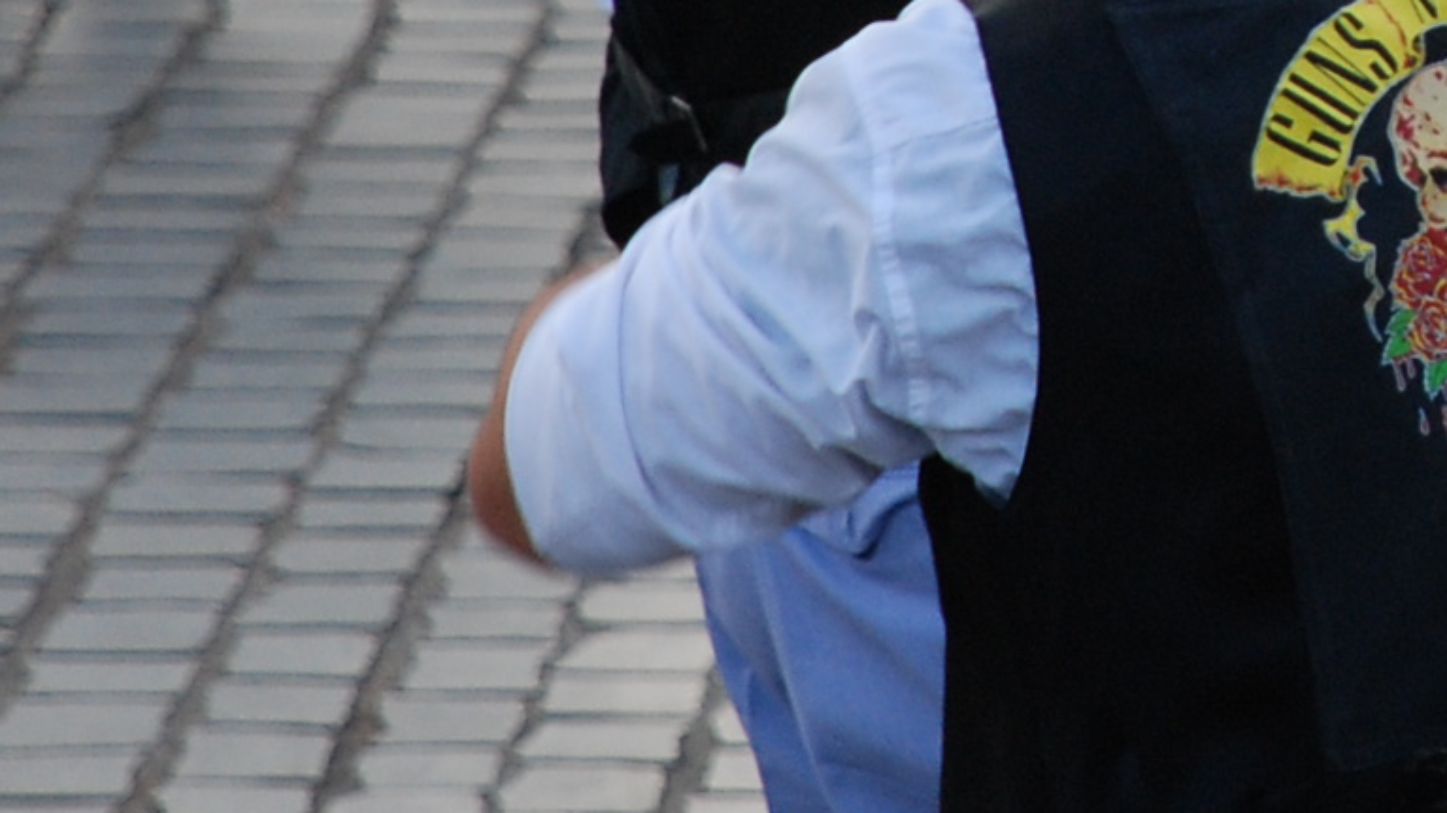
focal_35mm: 803
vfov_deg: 1.5
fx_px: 30802
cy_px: -515
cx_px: 1811
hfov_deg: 2.7
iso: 400
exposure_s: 1/200
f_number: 5.6
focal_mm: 135
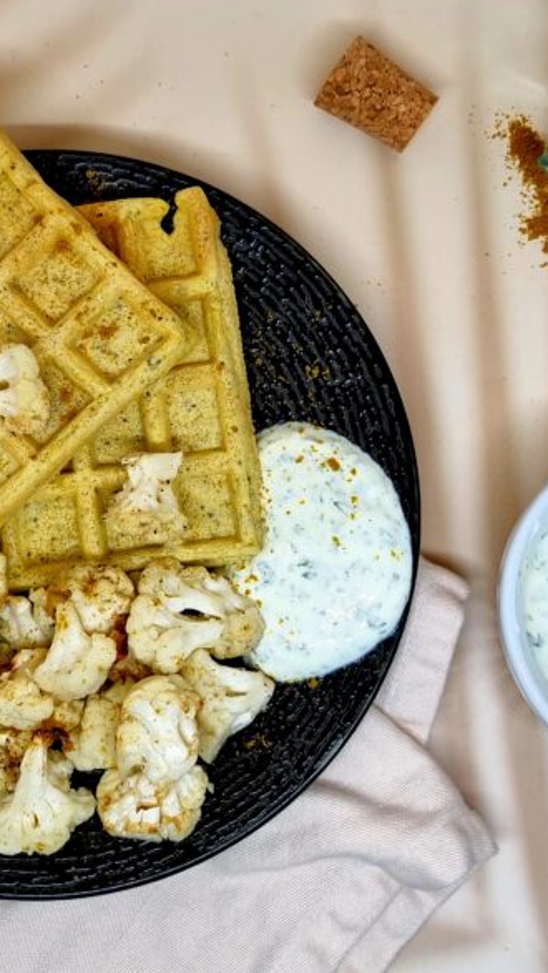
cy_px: 482
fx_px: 748
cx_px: 211
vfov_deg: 66.0
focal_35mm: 29
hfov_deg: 40.0
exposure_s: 1/100
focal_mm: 5.4
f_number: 1.8
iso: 50
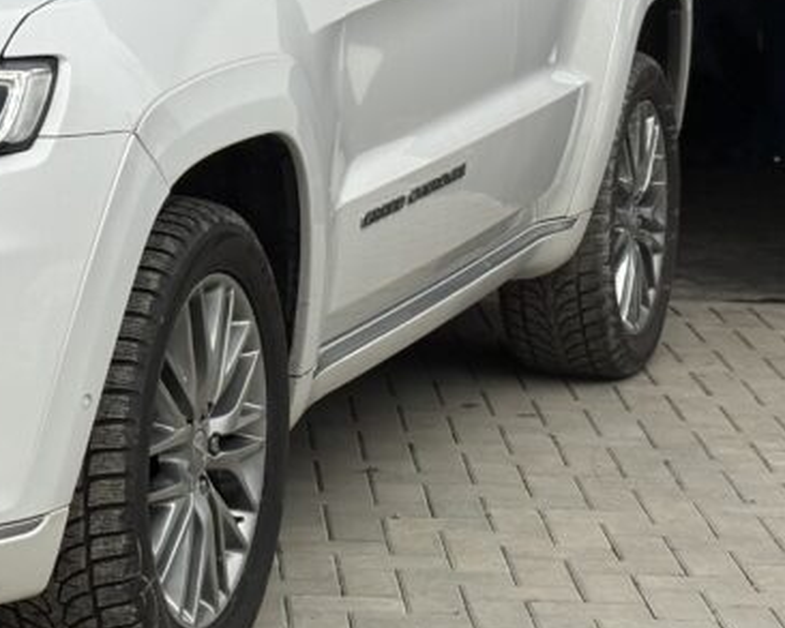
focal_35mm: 142
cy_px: 174
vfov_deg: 10.9
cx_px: -101
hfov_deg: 13.3
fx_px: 3300
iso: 50
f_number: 1.6
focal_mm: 5.96
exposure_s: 1/4329
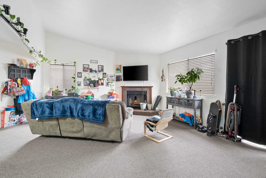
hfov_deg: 96.7
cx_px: 133
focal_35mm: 16
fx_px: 118
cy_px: 89
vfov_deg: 73.8
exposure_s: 1.6
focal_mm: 16
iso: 400
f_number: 9
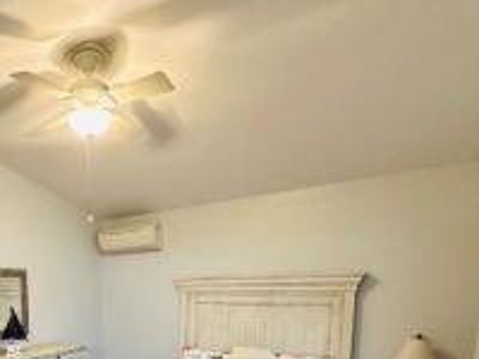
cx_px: 96
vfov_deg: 44.3
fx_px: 387
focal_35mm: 28
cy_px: 337
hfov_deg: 58.6
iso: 500
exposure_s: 1/60
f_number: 2.2
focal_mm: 2.22
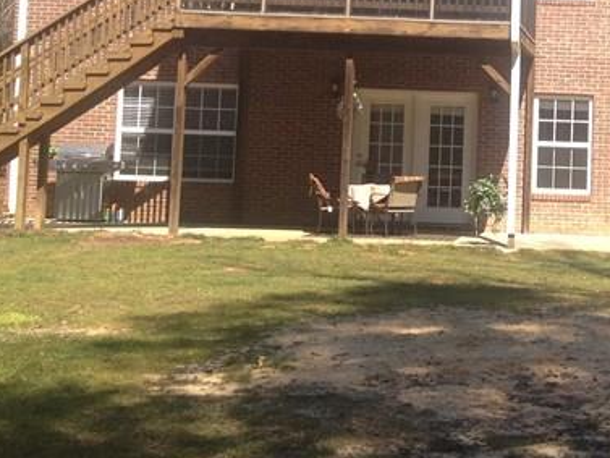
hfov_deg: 19.9
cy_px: 31
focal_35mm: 95
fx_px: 1675
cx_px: 638
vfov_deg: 15.4
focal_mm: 4.28
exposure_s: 1/905
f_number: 2.4
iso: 50
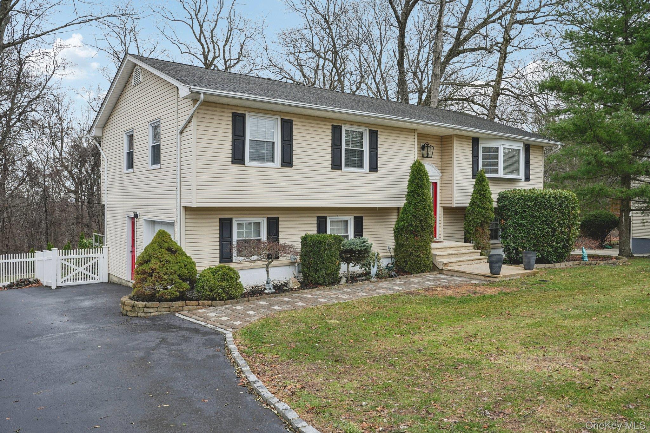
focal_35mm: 28
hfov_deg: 65.5
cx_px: 325
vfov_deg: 46.4
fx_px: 505
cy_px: 216
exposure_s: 1/30
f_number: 8
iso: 400
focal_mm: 28
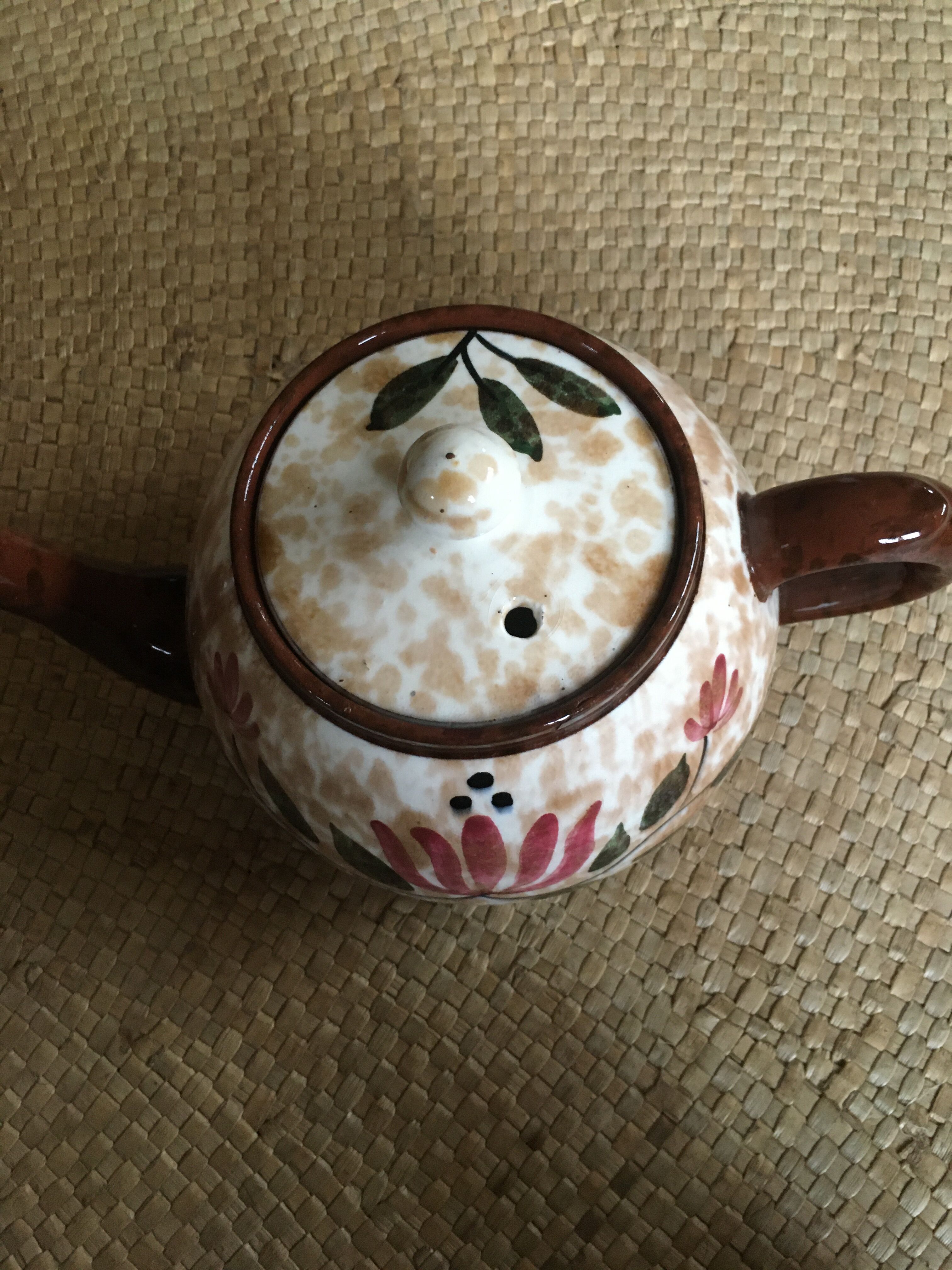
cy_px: 635
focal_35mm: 29
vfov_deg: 61.7
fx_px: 1063
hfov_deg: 48.2
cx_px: 476
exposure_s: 1/20
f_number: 2.2
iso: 200
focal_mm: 4.15
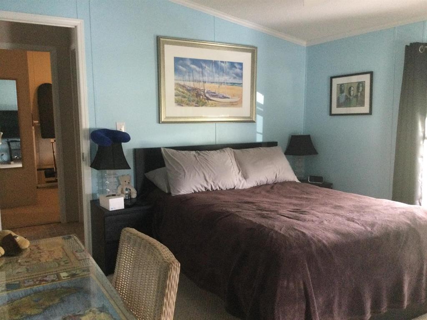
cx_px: 214
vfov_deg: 45.4
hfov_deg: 58.4
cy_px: 160
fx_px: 382
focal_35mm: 31
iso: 250
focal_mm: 3.3
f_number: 2.4
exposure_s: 1/25
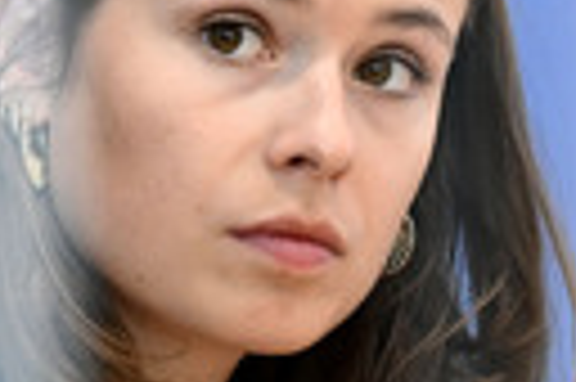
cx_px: 101
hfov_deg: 2.9
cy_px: 279
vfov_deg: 1.9
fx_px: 11250
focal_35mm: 704
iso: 3200
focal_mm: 200
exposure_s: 1/640
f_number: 5
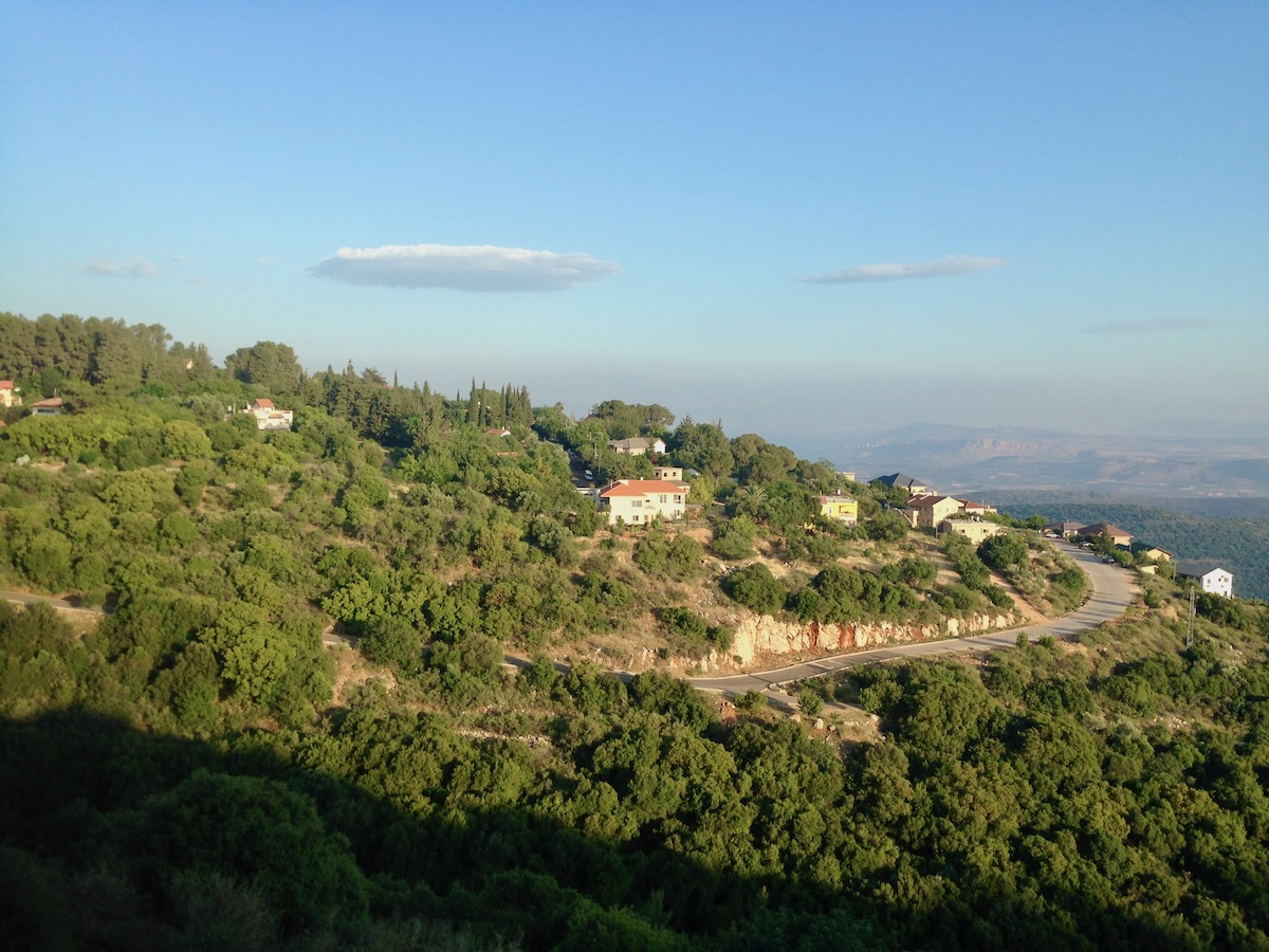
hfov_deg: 55.4
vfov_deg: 42.9
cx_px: 634
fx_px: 1210
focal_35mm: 33
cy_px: 476
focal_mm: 4.12
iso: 50
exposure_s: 1/645
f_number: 2.4
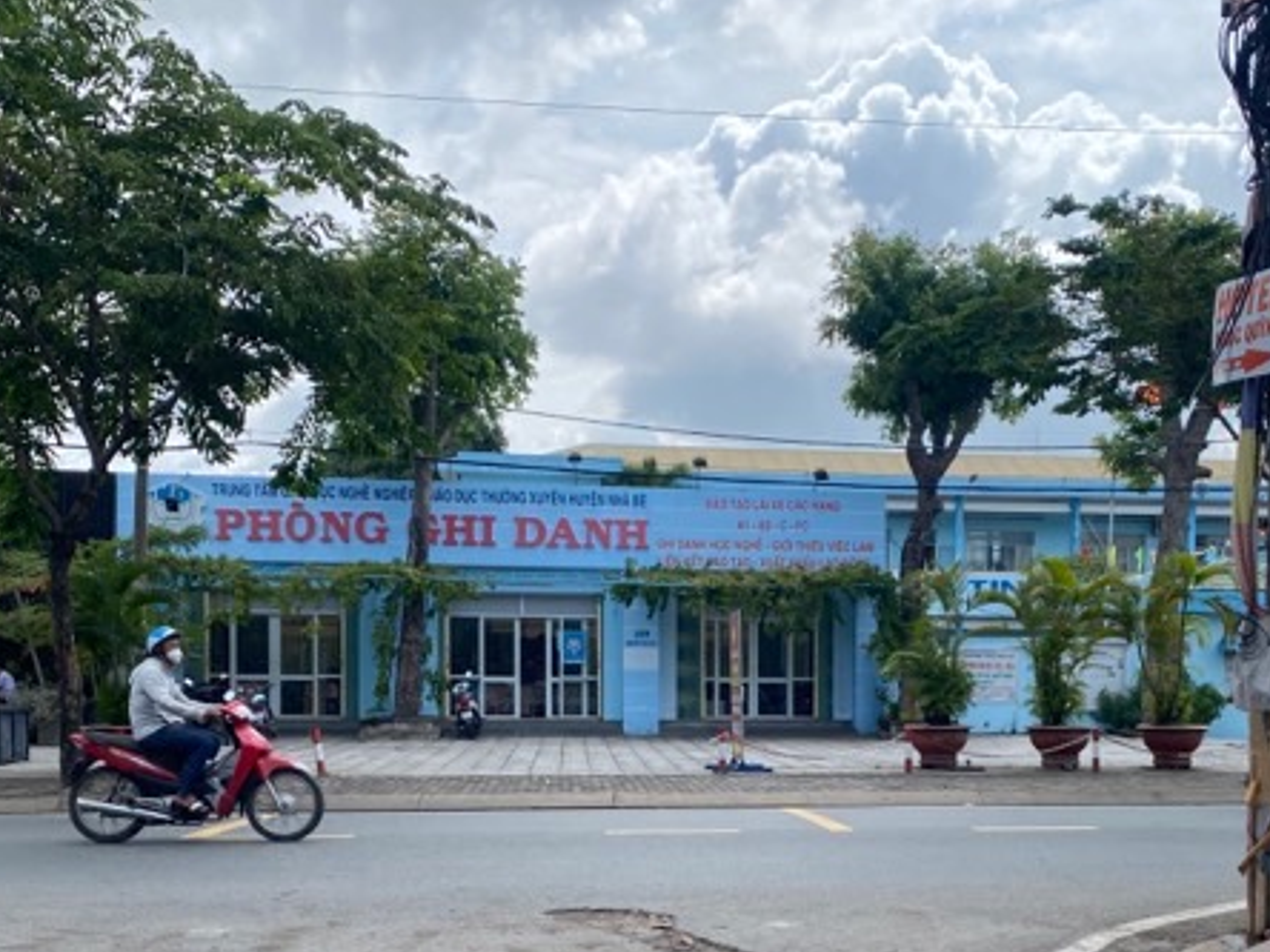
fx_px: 1504
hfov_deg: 45.5
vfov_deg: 34.2
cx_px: 778
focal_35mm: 41
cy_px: 742
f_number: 1.8
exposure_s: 1/1927
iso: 32
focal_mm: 4.25
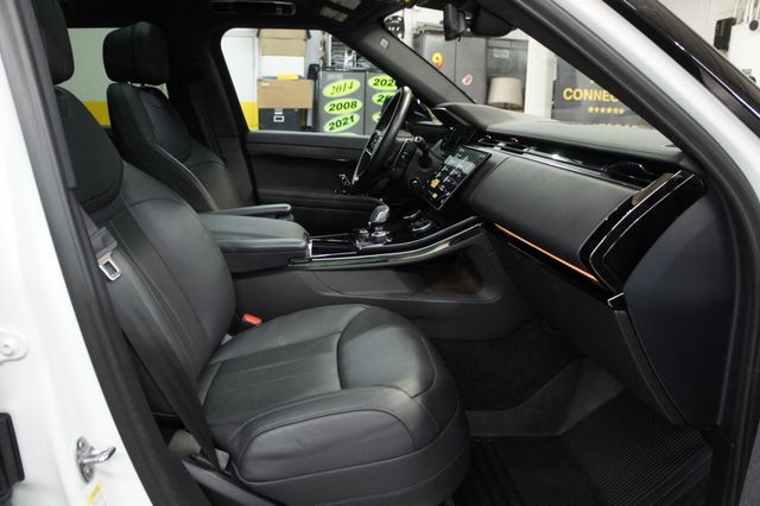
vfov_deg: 47.9
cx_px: 380
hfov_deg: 67.4
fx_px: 570
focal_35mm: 27
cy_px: 253
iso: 1600
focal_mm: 18
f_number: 3.5
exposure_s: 1/40
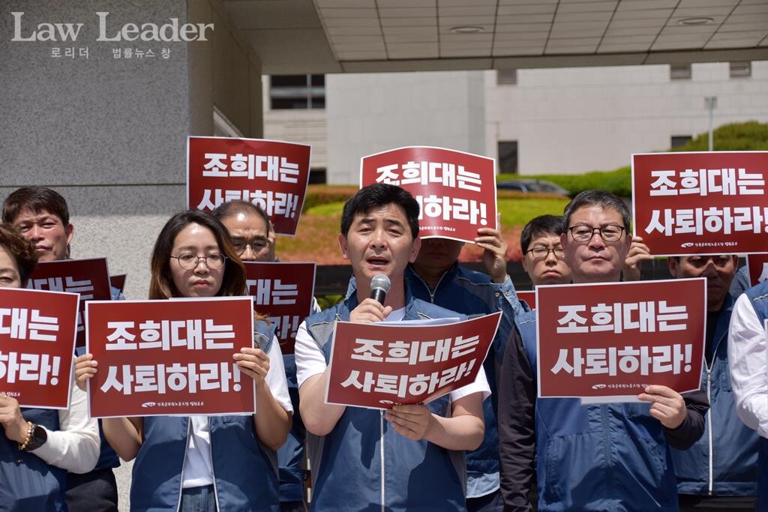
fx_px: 2080
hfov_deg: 20.9
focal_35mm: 98
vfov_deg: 14.0
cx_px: 384
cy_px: 256
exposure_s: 1/1250
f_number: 5
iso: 100
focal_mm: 65
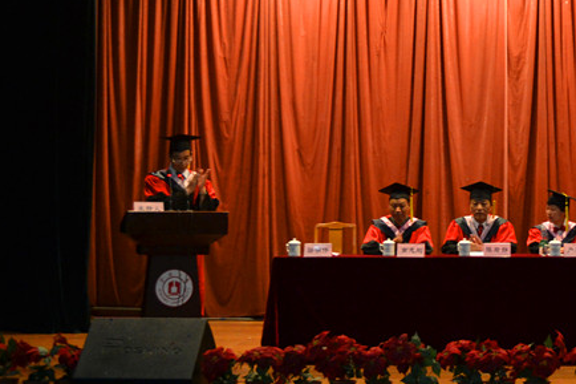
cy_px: 103
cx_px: 506
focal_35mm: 83
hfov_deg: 23.9
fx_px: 1327
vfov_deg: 16.4
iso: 800
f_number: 4.5
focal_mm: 30
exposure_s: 1/25
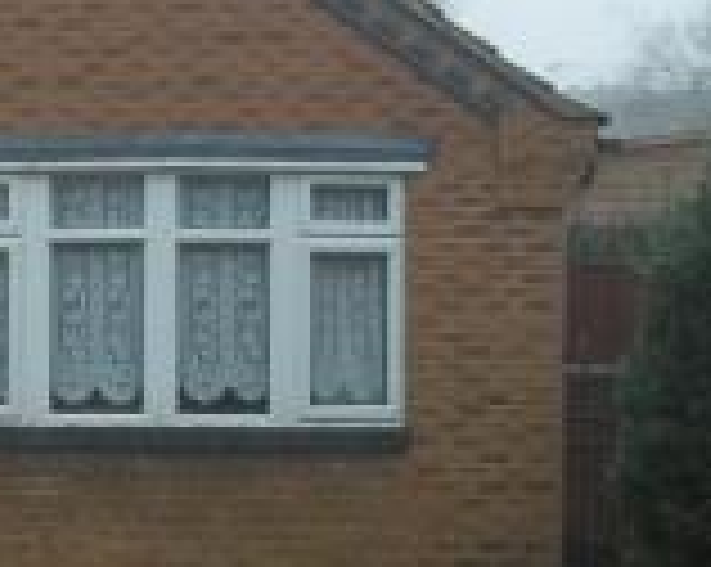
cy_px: 331
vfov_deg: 11.8
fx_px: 2732
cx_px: -322
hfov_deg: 14.0
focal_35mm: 130
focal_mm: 6.5
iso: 80
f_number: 3.1
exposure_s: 1/125
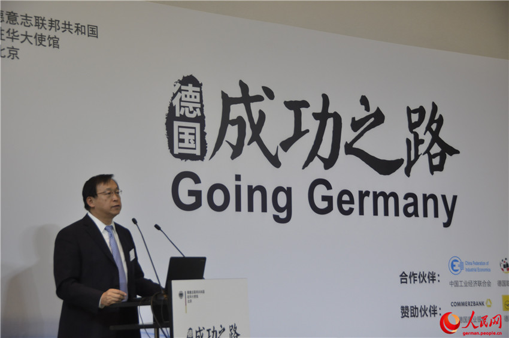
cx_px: 254
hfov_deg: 27.0
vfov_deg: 18.1
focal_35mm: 75
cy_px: 169
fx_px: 1059
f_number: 4.8
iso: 800
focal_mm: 50
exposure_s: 1/90
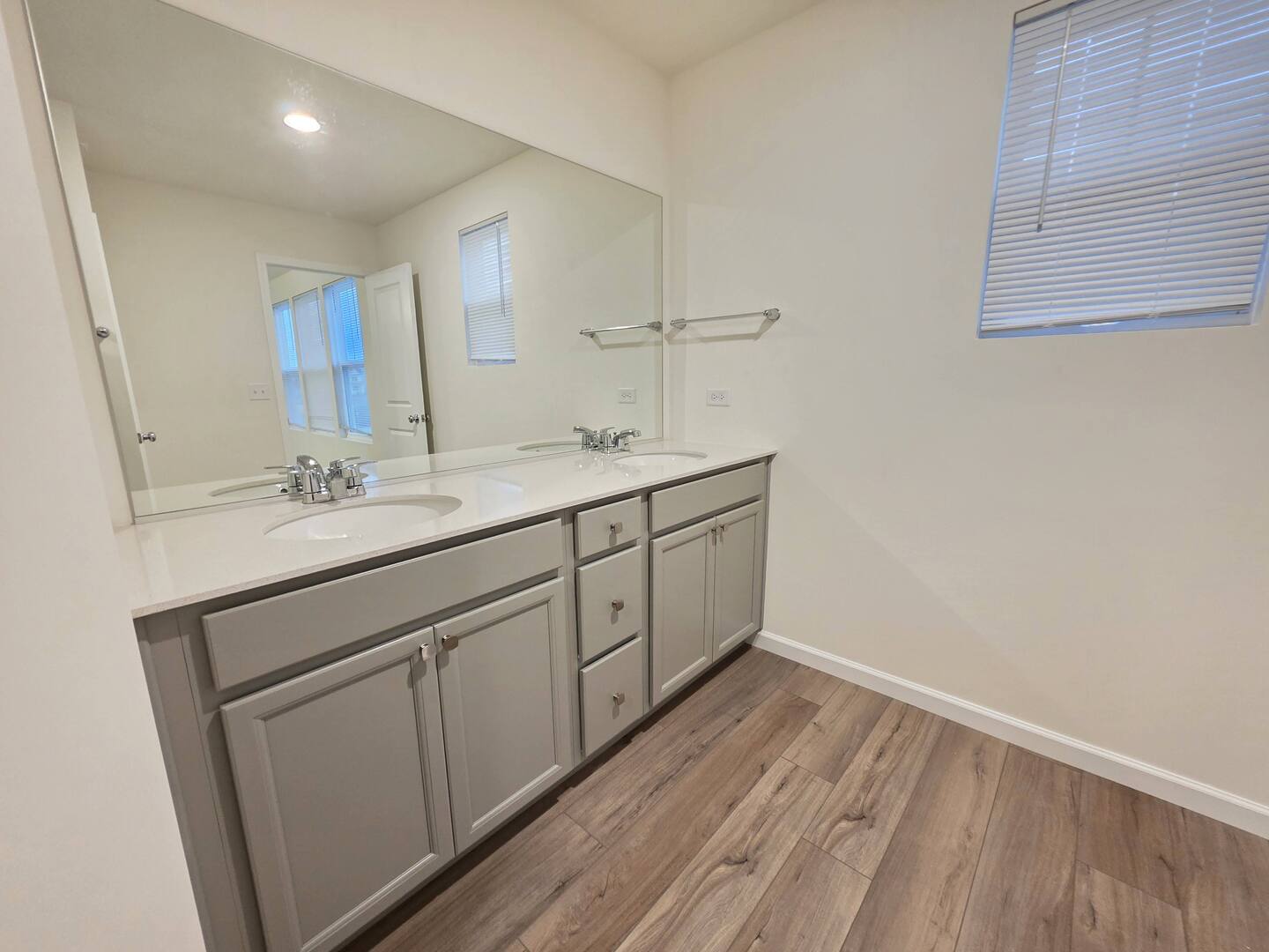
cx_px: 634
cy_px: 476
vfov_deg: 89.9
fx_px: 477
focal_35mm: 13
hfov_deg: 106.2
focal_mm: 2.2
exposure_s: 1/60
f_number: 1.9
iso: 400
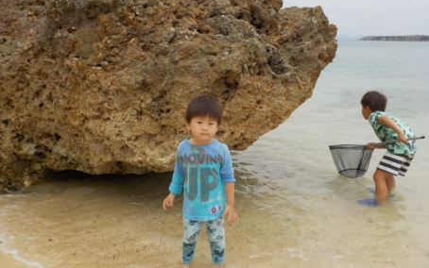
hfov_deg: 55.3
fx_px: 409
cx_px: 221
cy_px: 135
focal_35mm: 35
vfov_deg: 36.3
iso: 125
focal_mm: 4.1
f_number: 3.3
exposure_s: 1/1000
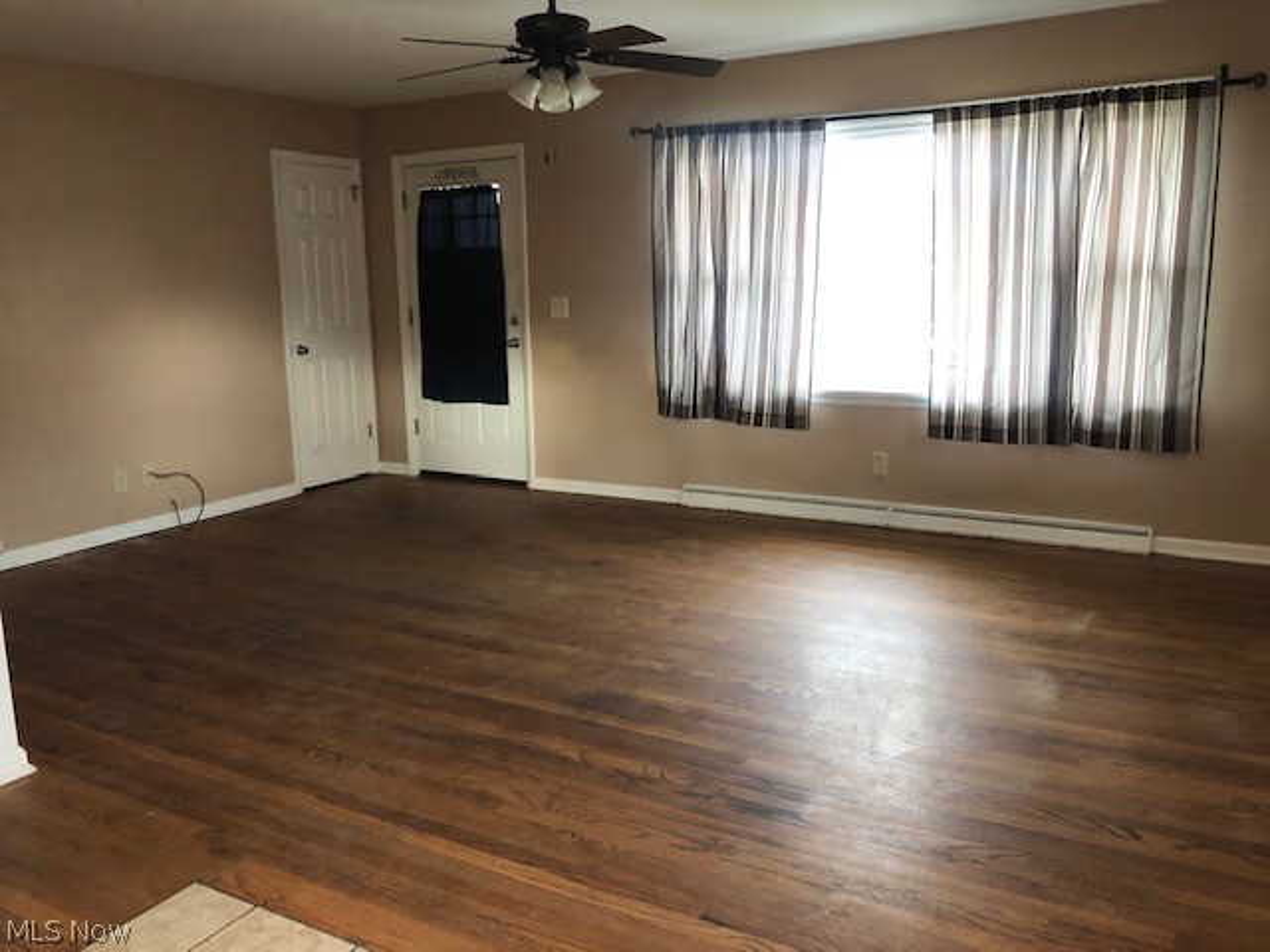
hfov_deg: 63.4
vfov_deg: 49.7
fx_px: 1027
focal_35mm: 28
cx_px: 635
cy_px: 476
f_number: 1.8
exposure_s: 1/15
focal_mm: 3.99
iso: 80
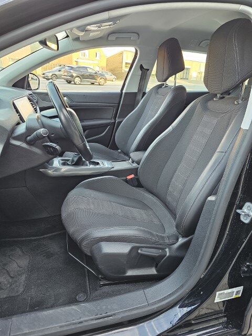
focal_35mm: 23
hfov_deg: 58.9
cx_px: 126
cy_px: 168
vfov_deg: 73.9
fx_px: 223
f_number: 1.7
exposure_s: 1/100
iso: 200
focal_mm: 6.3
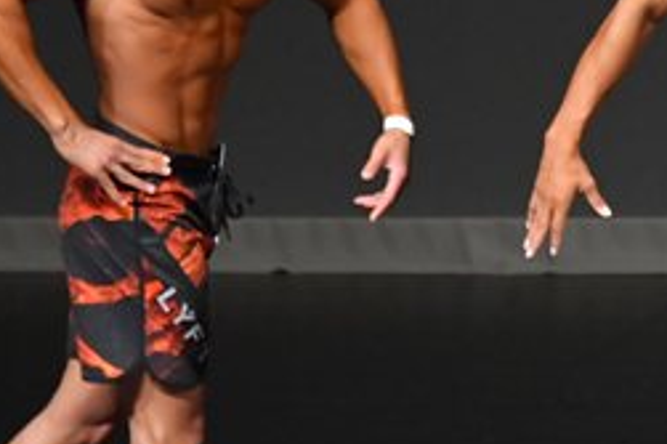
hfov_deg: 2.1
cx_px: 971
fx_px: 18015
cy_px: 191
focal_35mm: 973
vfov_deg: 1.4
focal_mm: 210
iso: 4000
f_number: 5.6
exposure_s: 1/400
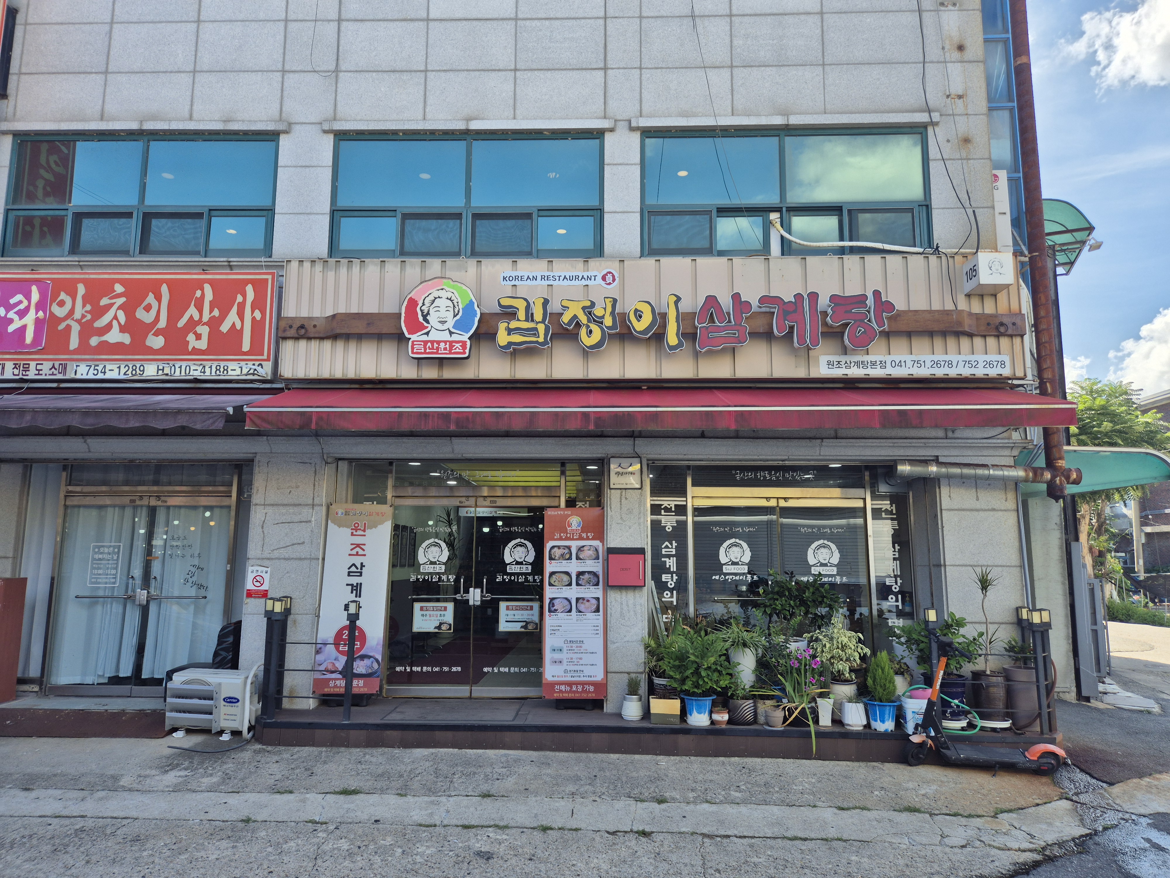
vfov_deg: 58.9
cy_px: 439
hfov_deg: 73.9
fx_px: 777
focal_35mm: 23
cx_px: 585
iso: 25
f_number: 1.8
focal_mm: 5.4
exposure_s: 1/976
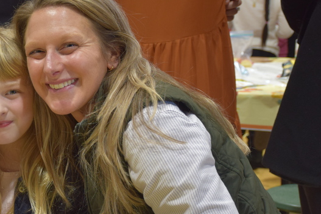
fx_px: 910
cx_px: 29
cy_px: 112
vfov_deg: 13.4
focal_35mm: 102
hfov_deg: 19.6
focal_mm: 35
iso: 560
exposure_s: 1/60
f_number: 4.2
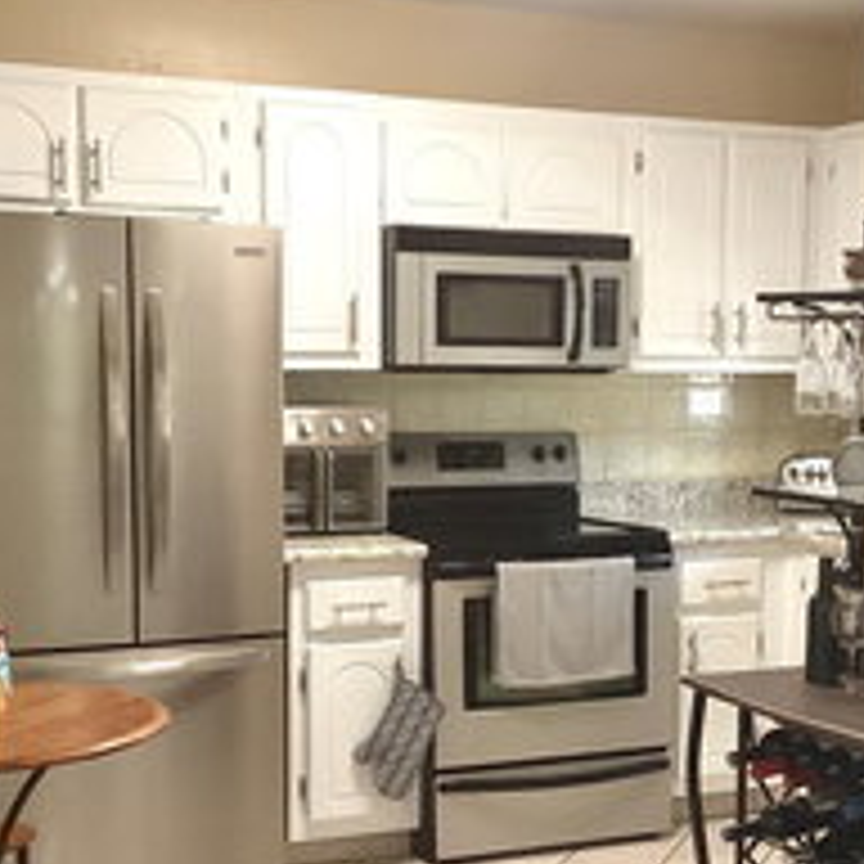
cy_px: 554
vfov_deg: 28.0
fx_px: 1723
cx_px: 511
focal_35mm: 61
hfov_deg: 28.1
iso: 200
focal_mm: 3.3
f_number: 2.4
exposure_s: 1/60
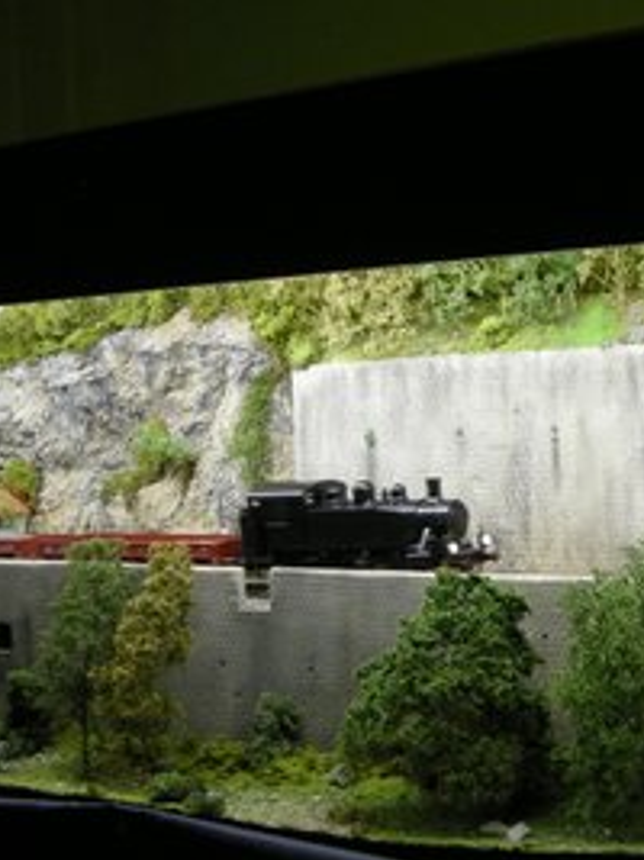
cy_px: 473
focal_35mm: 63
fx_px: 1564
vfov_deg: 30.7
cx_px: 602
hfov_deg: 22.6
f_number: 2.8
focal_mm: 5.7
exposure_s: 1/62.7
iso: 156
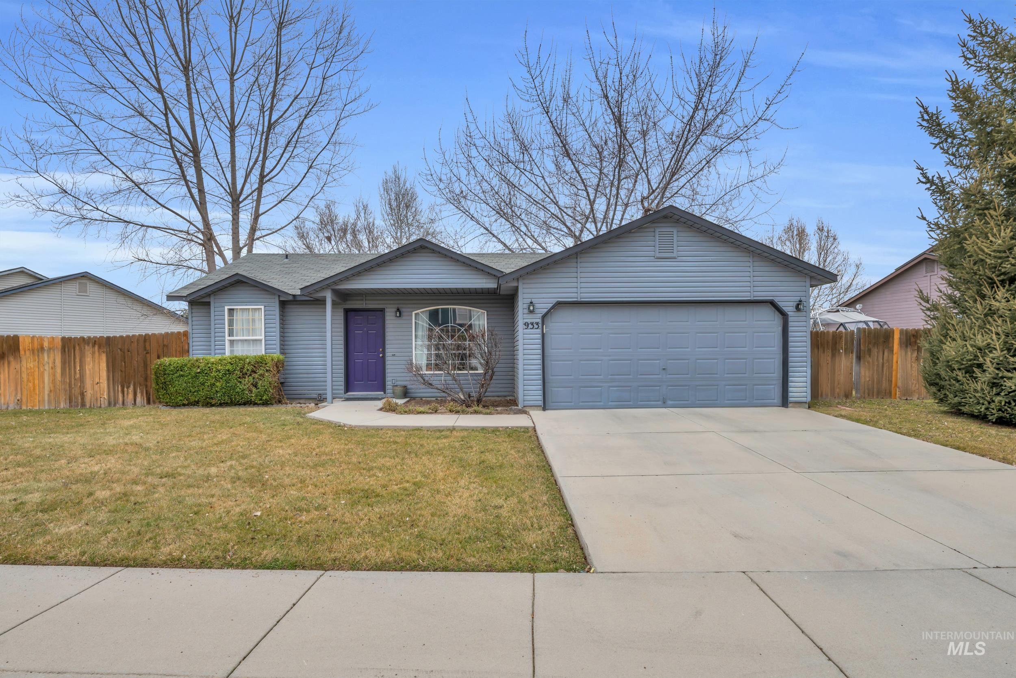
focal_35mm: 18
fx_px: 522
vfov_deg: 66.0
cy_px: 339
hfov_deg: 88.4
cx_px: 508
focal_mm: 18.5
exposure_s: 1/125
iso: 200
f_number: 11
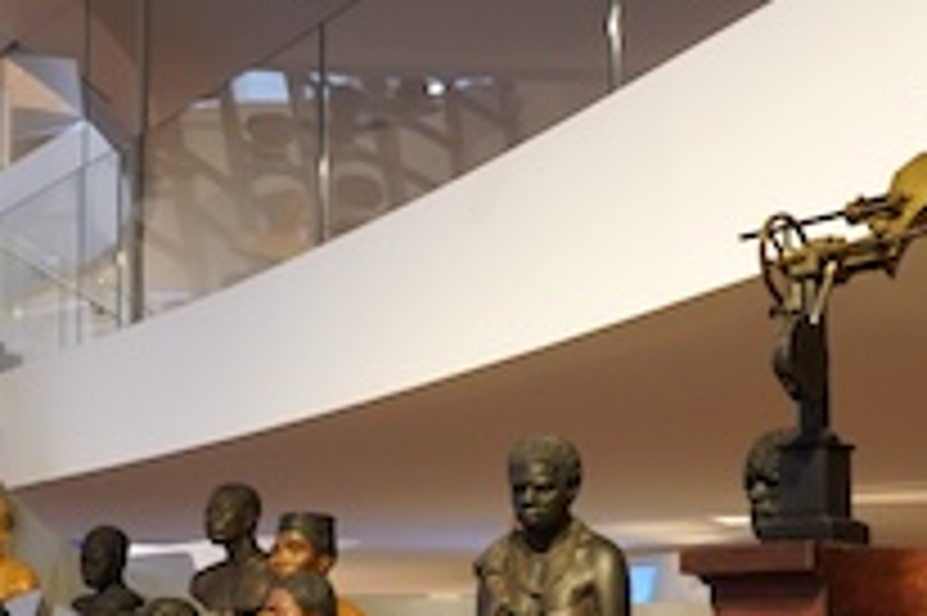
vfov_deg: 23.4
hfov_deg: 35.6
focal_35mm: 56
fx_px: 1441
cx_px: 544
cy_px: 576
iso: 800
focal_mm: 16
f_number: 3.5
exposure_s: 1/30
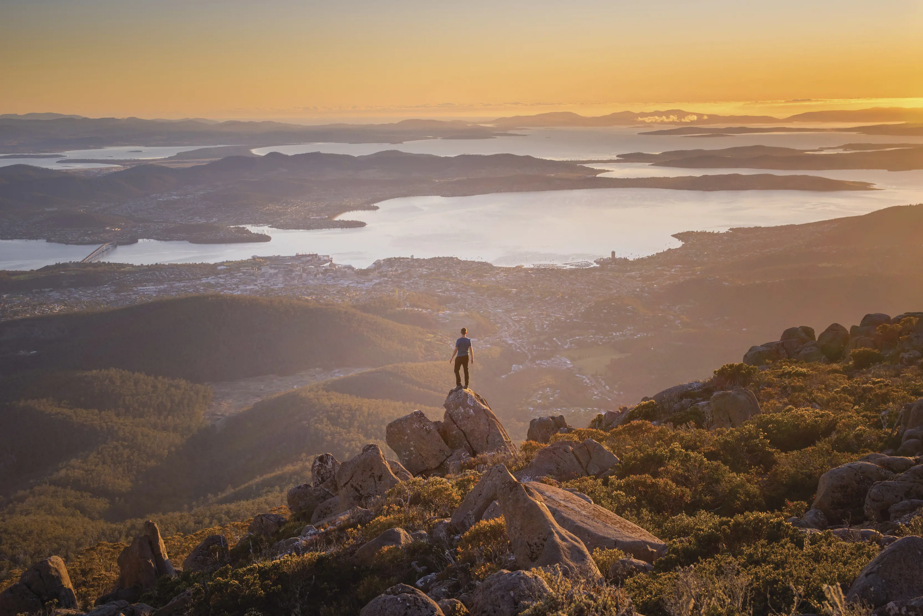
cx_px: 462
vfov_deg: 33.4
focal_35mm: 40
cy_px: 308
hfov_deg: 48.4
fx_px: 1026
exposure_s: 1/500
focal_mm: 40
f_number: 7.1
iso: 100
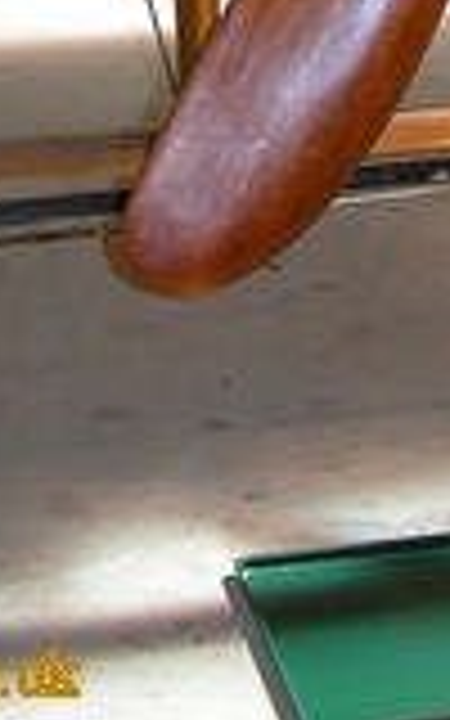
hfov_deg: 9.4
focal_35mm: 139
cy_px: -621
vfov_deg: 13.4
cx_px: 400
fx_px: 2728
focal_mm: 8.9
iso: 100
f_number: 3.5
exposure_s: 1/116
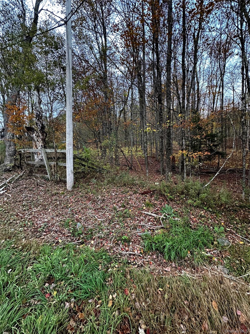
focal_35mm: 14
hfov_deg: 85.7
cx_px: 125
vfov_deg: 102.1
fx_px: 135
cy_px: 167
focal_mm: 2.2
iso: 250
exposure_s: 1/99
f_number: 2.2
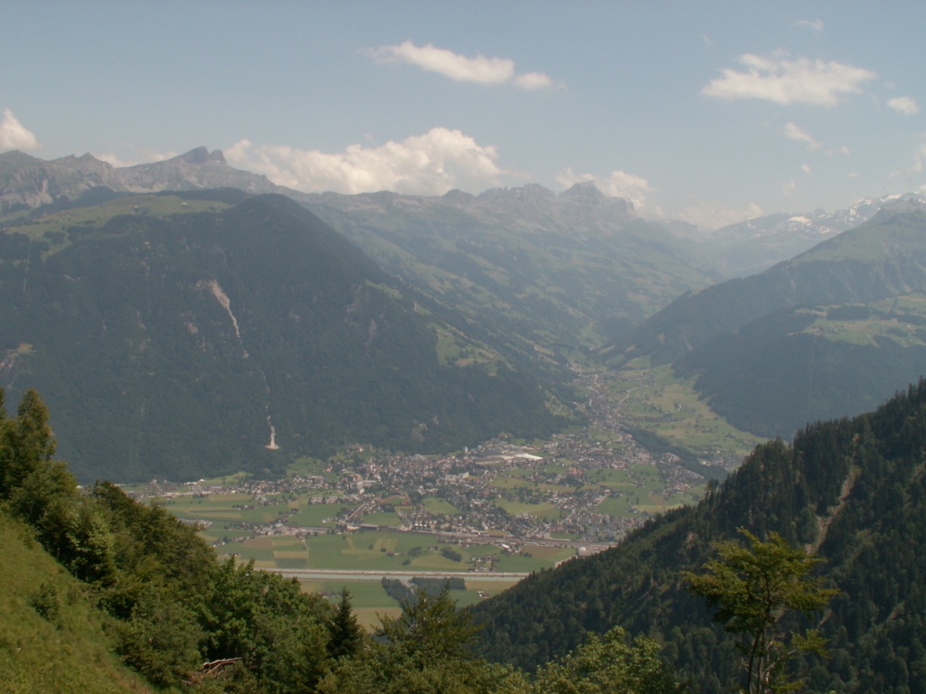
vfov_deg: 40.7
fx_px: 936
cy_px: 347
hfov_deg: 52.6
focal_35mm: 35
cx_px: 463
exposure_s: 1/250
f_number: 7.1
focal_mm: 5.86
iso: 50
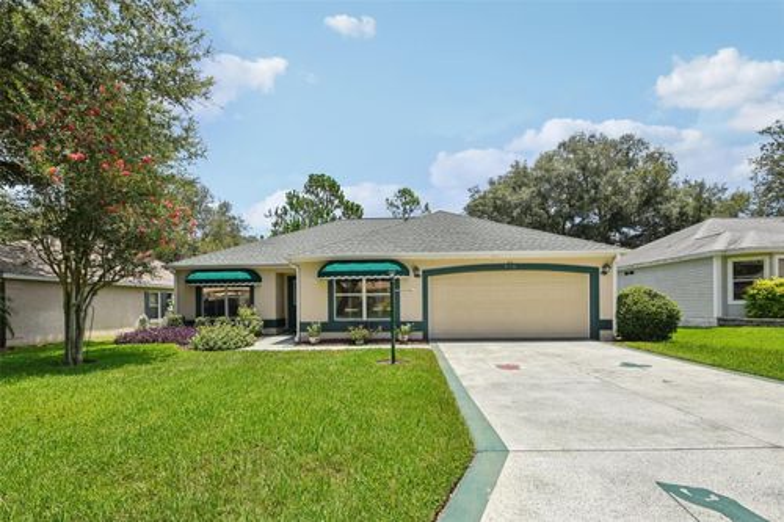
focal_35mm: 16
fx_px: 348
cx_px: 392
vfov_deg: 73.7
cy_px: 261
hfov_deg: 96.8
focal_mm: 16
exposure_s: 1/800
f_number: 8
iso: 400
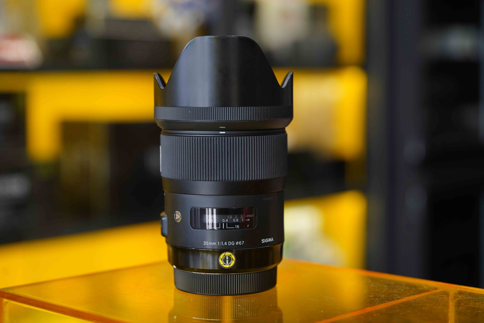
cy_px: 162
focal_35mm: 70
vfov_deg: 19.5
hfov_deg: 28.8
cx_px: 242
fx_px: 941
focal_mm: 70
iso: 800
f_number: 4
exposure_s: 1/200
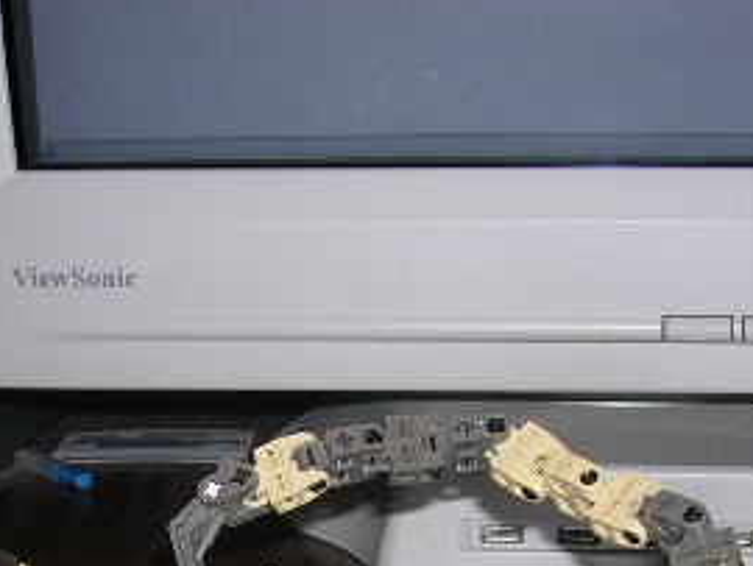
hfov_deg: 21.7
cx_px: 304
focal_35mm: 90
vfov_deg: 15.9
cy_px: 661
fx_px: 1960
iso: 50
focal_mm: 5.8
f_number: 2.8
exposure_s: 1/60.1
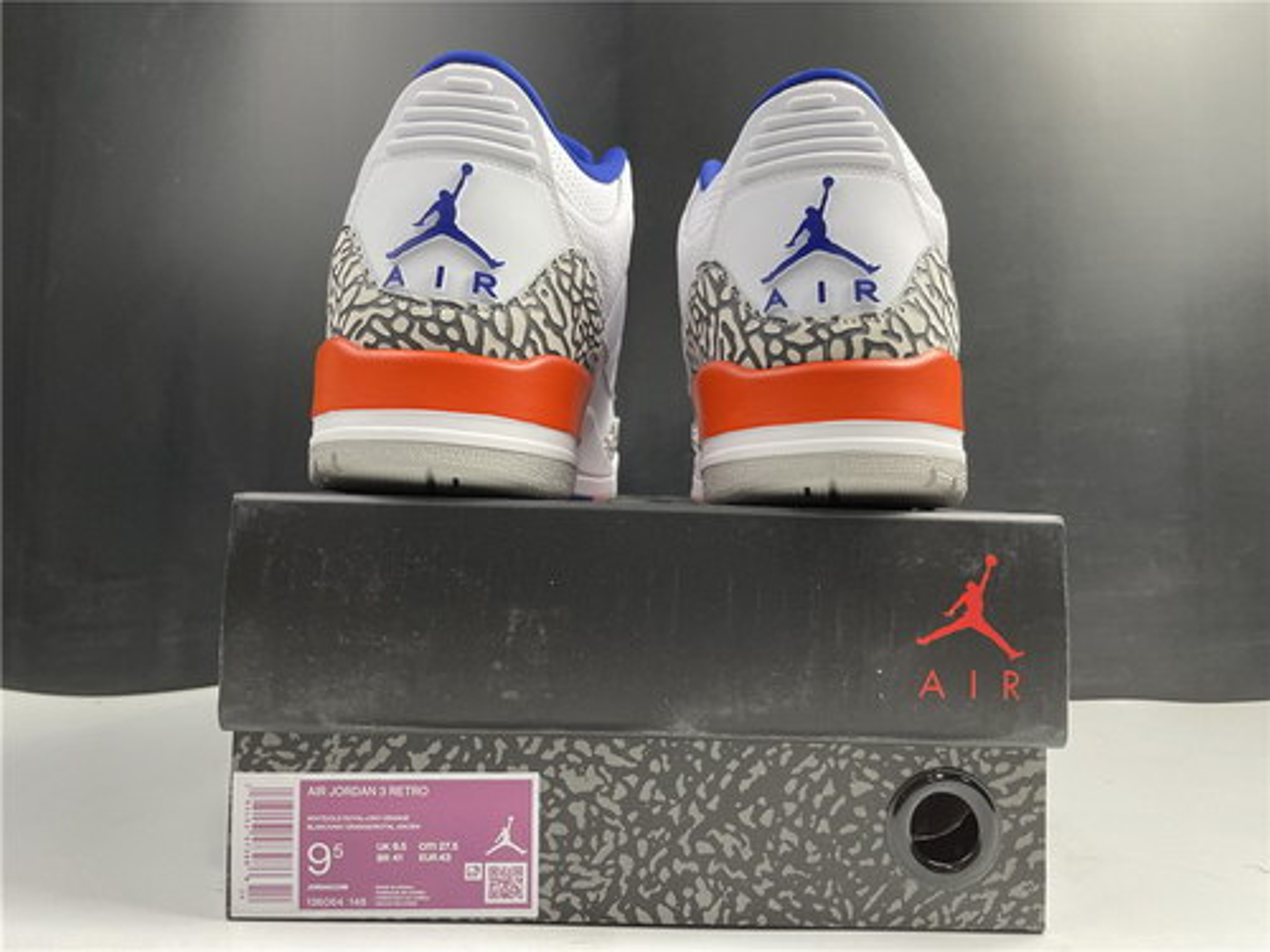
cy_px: 476
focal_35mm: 26
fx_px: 954
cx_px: 635
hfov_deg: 67.3
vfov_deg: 53.1
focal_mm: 4.2
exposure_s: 1/114
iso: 125
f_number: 1.6
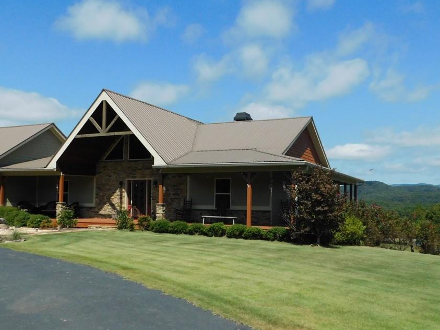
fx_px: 432
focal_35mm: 34
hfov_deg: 53.9
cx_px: 243
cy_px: 179
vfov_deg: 41.7
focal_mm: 4.9
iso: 400
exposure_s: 1/1500
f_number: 6.4
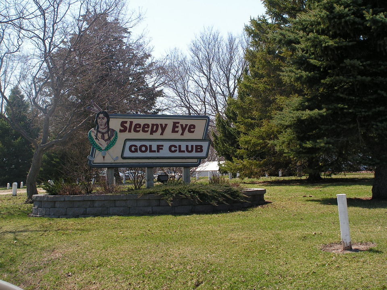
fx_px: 760
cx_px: 194
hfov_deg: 28.6
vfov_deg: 21.6
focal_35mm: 68
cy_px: 145
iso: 64
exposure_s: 1/320
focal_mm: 11.4
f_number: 4.8
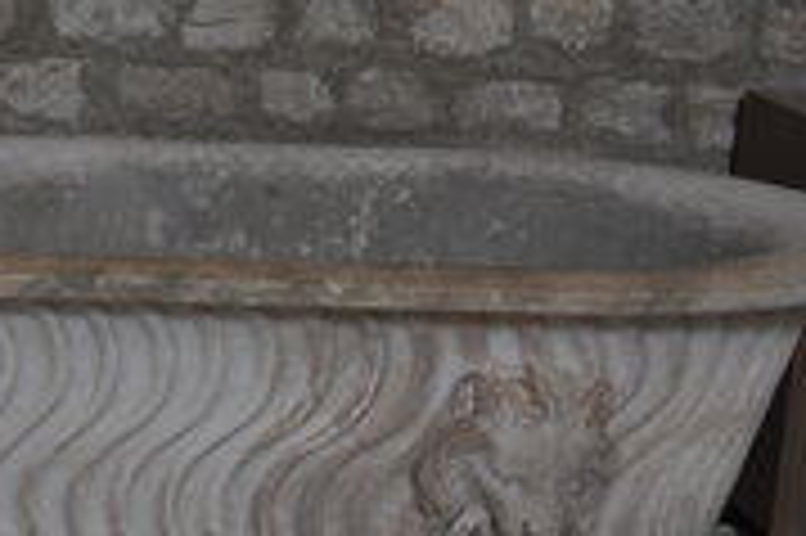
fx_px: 2639
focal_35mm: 118
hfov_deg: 17.0
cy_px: 365
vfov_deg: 11.6
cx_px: 0
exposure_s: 1/60
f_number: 4
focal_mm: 32
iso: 500
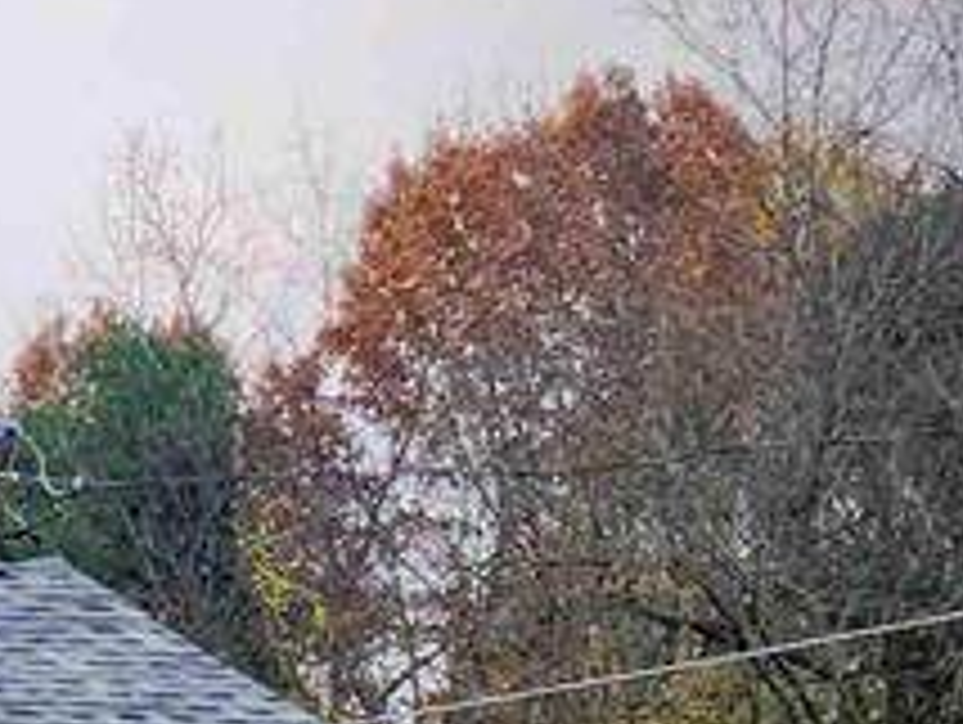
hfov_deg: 14.9
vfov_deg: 12.4
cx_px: -900
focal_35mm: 110
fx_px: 3064
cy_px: 1268
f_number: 1.8
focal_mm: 5.54
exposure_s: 1/307
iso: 25
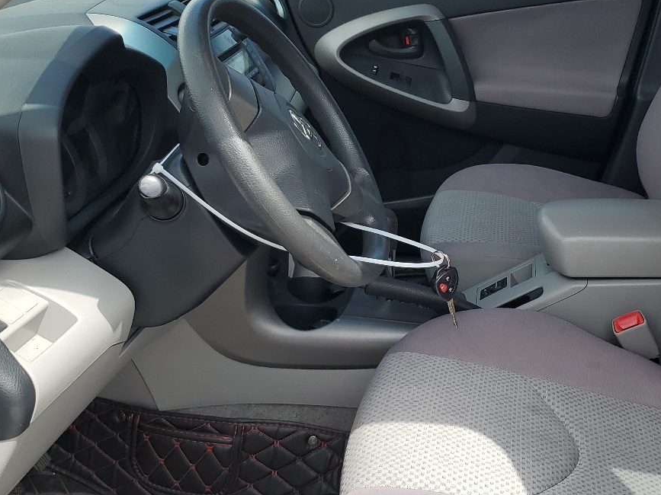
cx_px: 460
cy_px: 222
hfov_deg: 39.0
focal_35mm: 48
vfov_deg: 30.2
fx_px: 916
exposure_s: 1/1111
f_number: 1.5
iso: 50
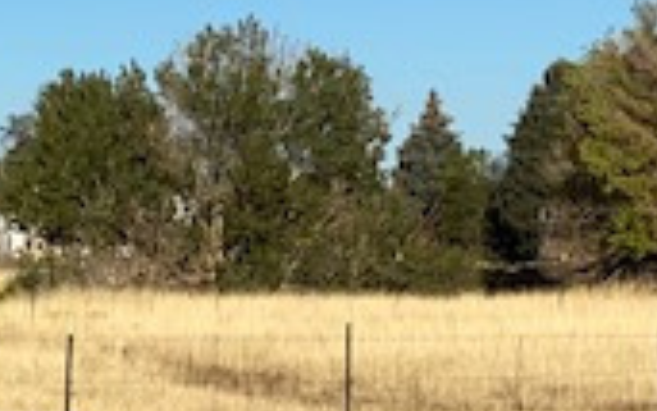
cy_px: 154
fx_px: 3690
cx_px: 619
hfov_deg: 10.1
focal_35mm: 206
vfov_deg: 6.4
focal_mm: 6
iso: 20
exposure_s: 1/2519
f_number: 2
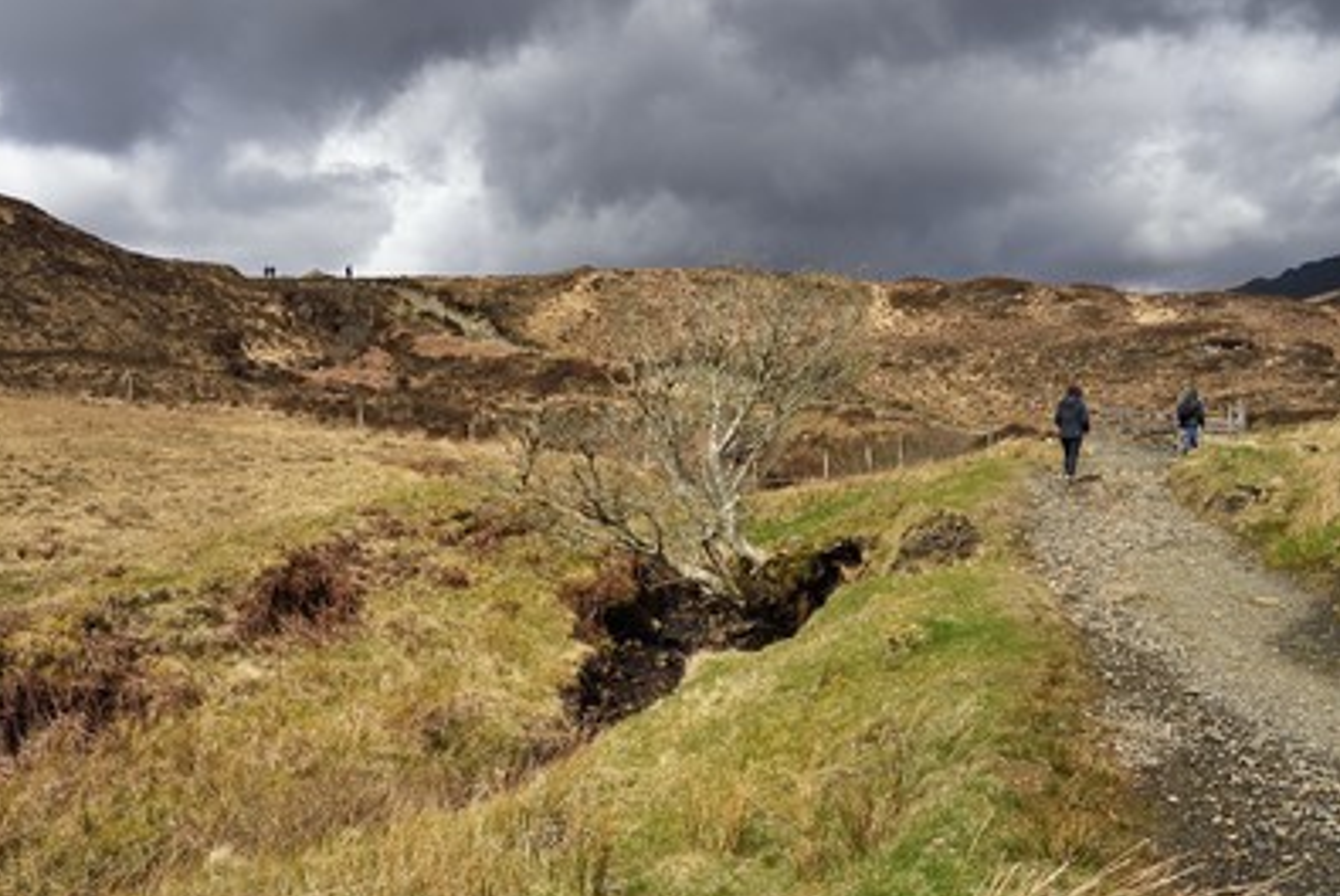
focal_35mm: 34
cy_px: 445
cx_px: 634
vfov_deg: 38.9
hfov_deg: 55.7
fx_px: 1266
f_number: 16
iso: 200
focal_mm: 32
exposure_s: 1/250
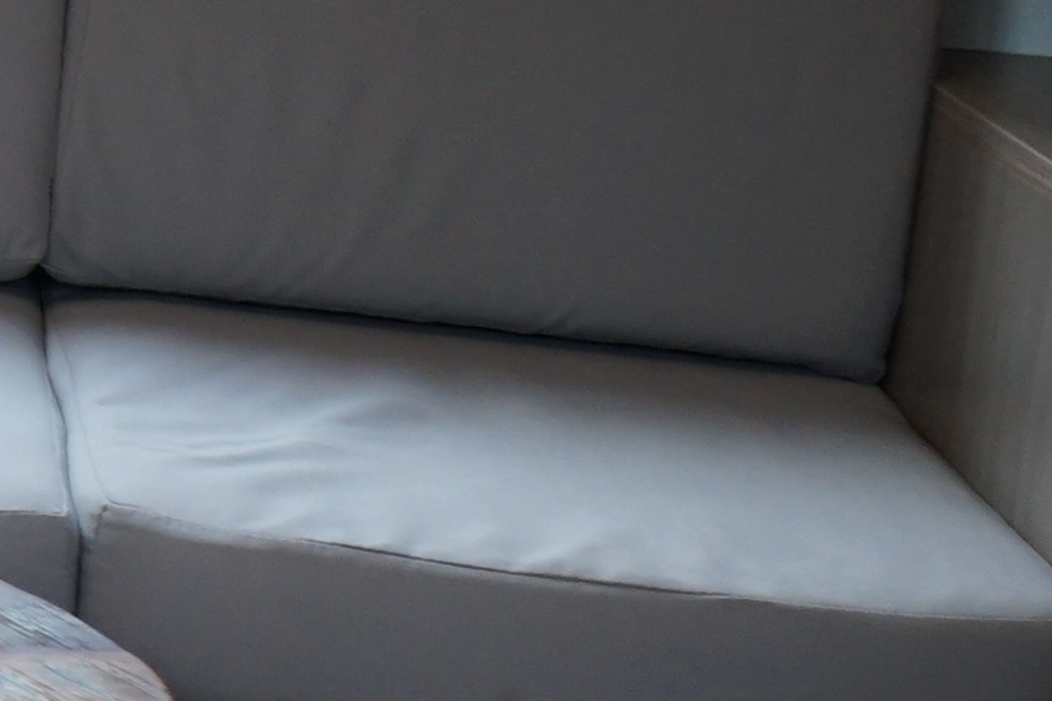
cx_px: -1491
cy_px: 13
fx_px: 4529
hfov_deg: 11.1
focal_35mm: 155
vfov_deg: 8.8
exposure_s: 1/160
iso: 1000
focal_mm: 28
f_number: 4
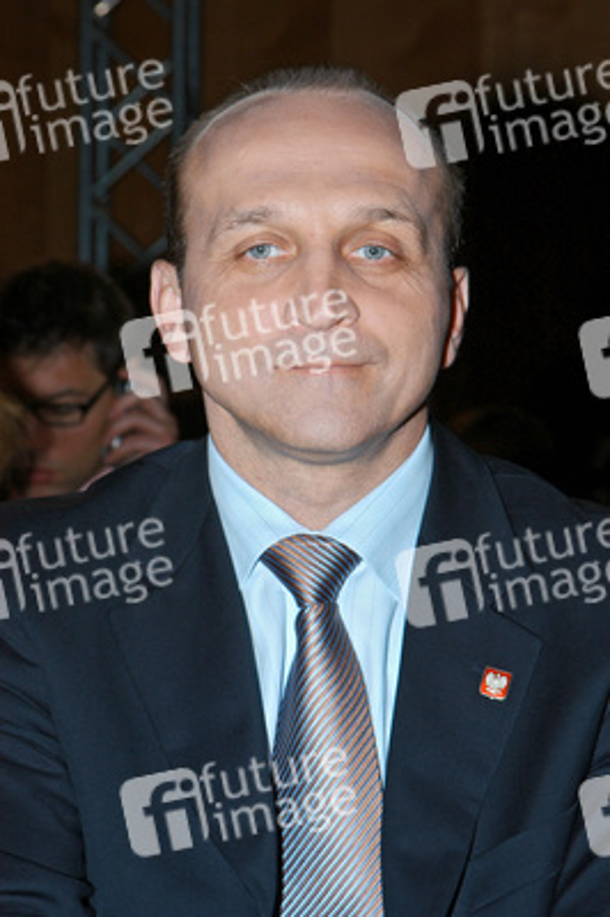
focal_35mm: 147
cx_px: 305
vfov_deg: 14.0
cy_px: 458
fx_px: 3742
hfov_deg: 9.3
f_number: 10
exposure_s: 1/125
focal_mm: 98
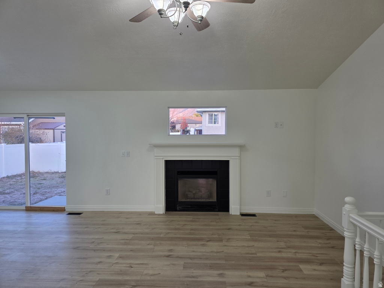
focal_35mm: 23
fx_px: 255
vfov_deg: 58.9
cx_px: 192
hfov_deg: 73.9
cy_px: 144
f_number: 1.7
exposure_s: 1/120
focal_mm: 6.3
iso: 100
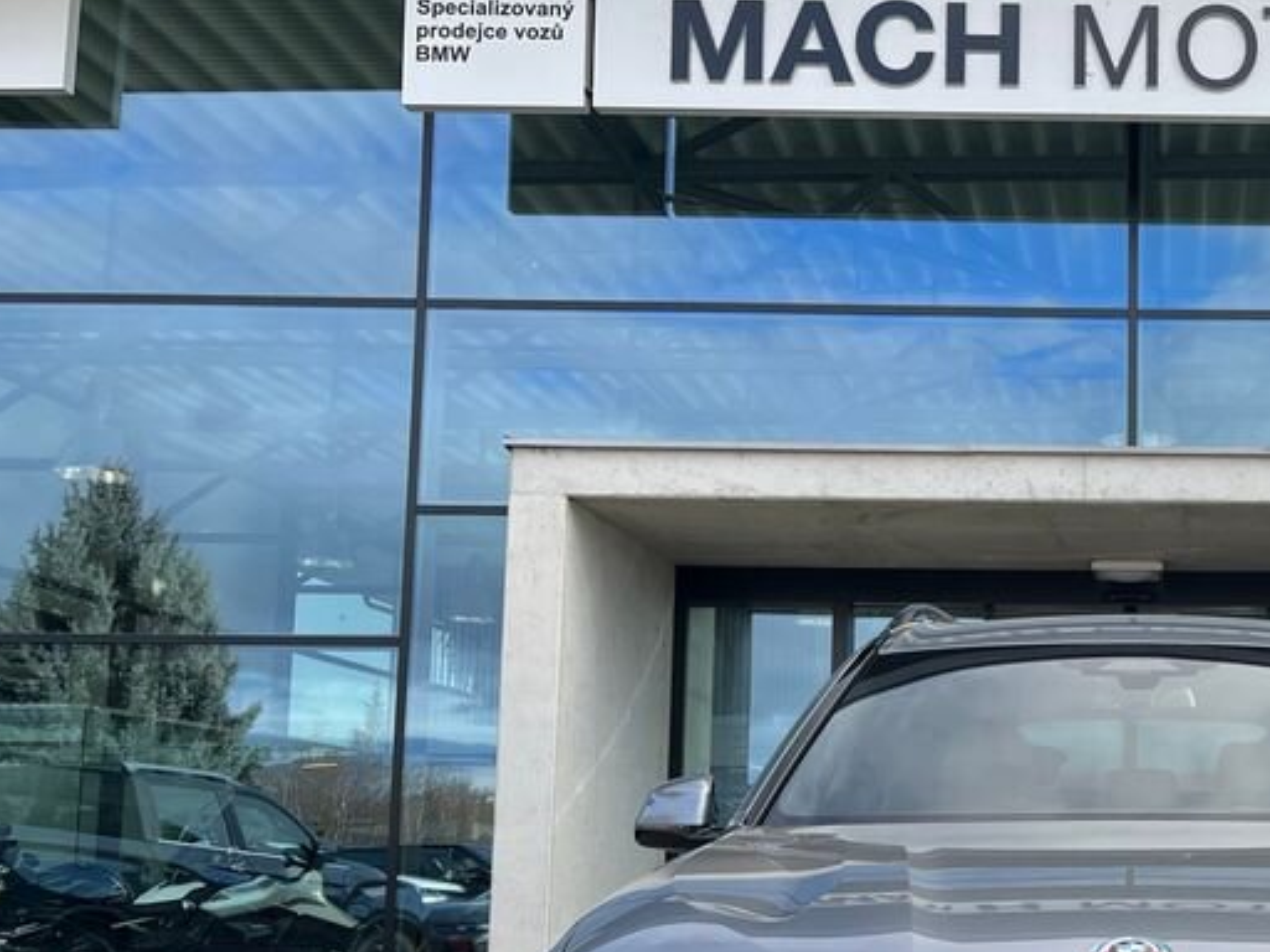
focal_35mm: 52
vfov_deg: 27.8
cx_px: 1230
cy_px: 667
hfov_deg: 34.0
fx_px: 1908
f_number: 1.6
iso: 50
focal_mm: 5.1
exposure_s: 1/821
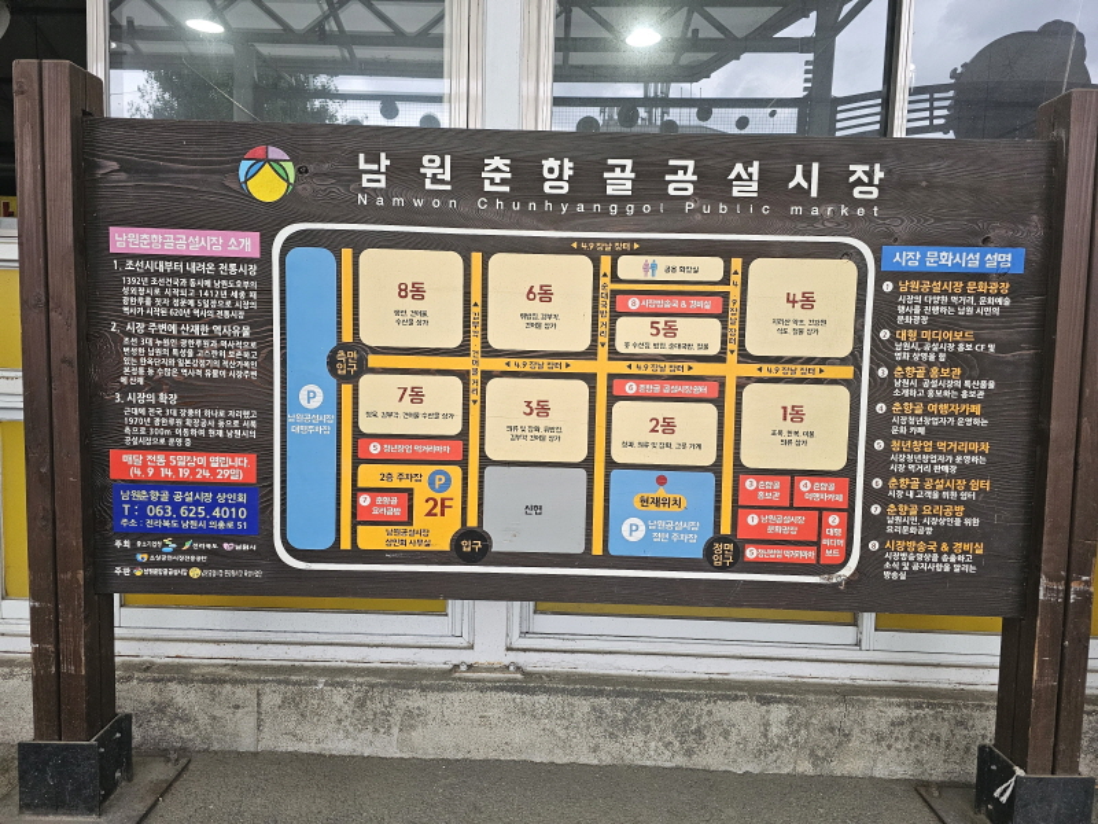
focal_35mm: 23
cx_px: 549
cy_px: 412
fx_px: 730
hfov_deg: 73.9
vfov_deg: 58.9
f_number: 1.7
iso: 320
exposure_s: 1/359
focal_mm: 6.3
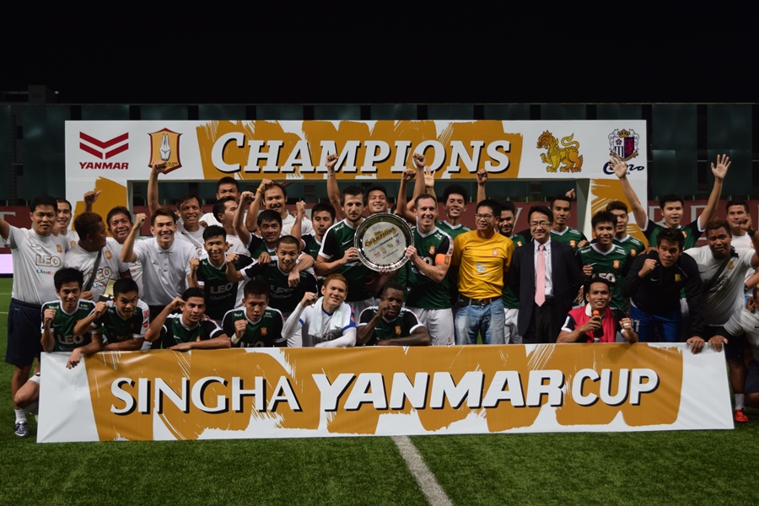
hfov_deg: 31.9
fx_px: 1328
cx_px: 380
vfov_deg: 21.6
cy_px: 253
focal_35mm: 63
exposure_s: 1/100
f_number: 5
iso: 400
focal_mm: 42
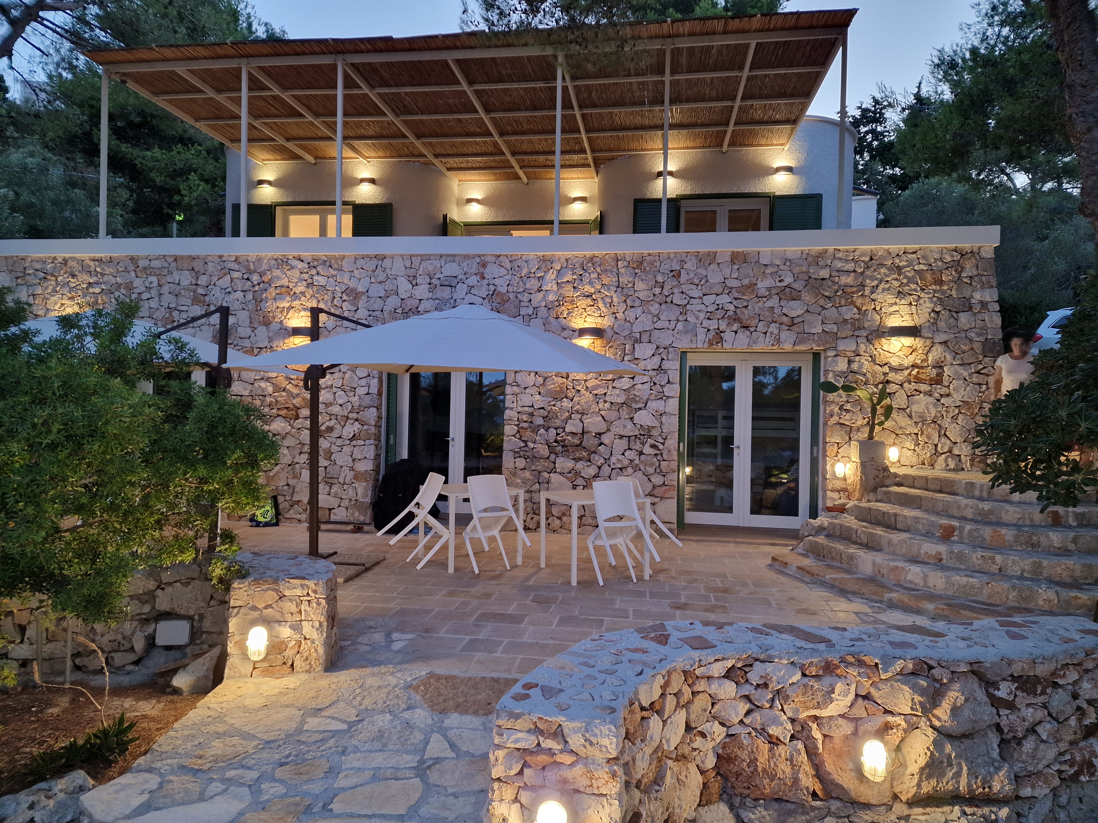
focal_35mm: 23
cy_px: 412
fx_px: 730
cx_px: 549
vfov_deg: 58.9
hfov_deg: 73.9
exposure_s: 1/50
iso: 500
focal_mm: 6.4
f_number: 1.8
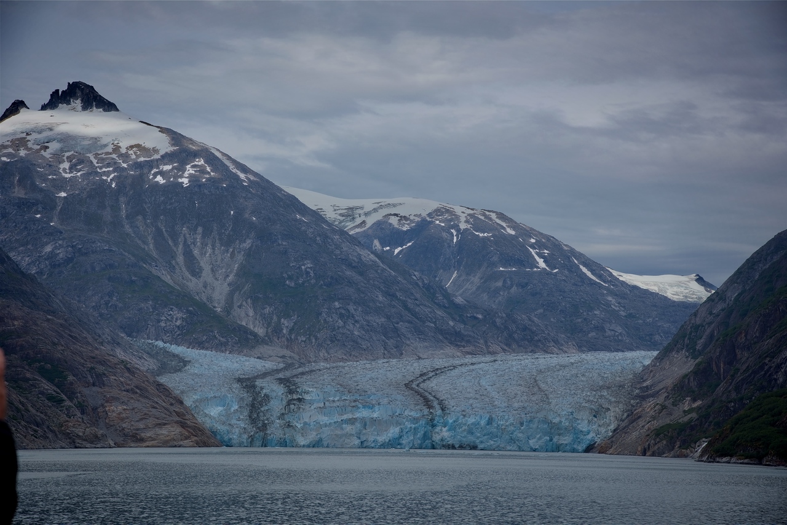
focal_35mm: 85
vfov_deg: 16.1
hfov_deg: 23.9
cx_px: 394
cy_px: 262
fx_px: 1858
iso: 100
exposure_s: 1/250
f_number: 8
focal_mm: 85
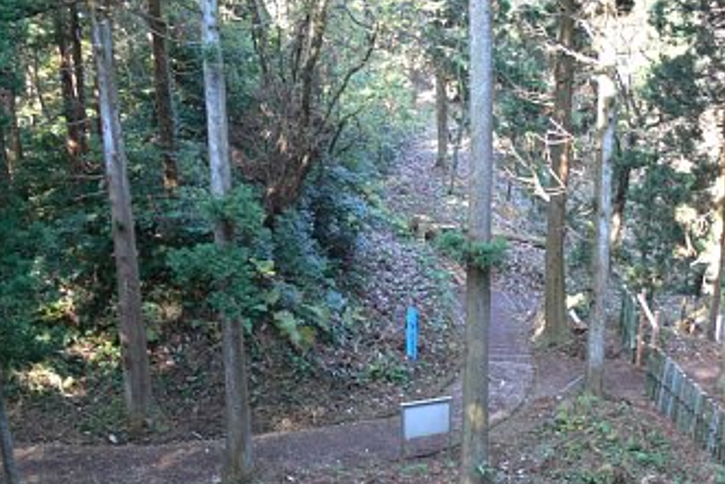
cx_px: 410
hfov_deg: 44.4
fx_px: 886
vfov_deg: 30.5
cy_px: 199
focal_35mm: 44
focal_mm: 7.4
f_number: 2.8
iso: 100
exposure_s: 1/30
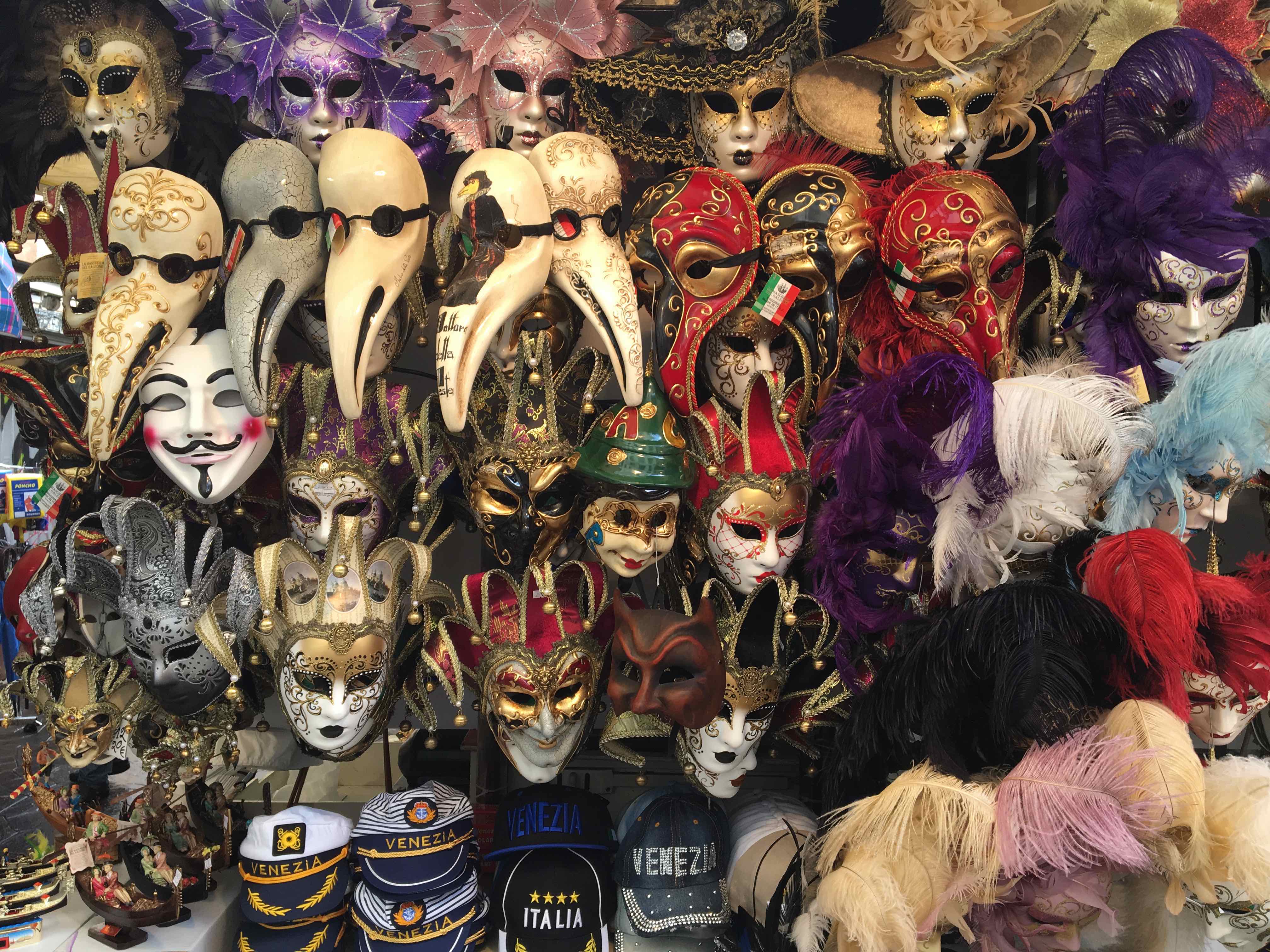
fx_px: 1064
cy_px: 476
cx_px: 635
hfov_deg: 61.7
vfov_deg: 48.2
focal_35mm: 29
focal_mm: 4.15
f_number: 2.2
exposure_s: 1/100
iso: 25
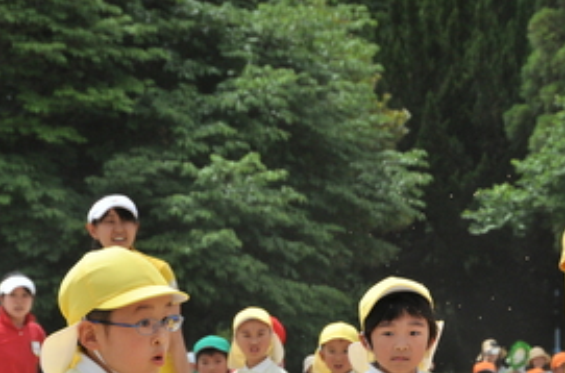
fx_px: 3642
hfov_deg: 8.9
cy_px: 270
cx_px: 377
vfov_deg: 5.9
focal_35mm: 233
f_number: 13
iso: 800
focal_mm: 105
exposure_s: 1/2500
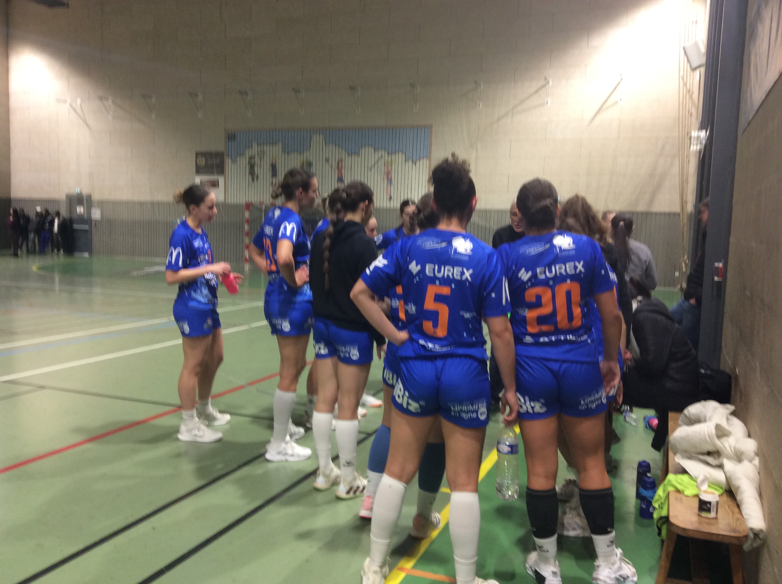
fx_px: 722
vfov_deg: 44.1
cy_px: 292
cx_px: 391
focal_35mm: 32
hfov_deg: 56.9
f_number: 2.4
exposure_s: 1/25
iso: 64
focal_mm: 3.3
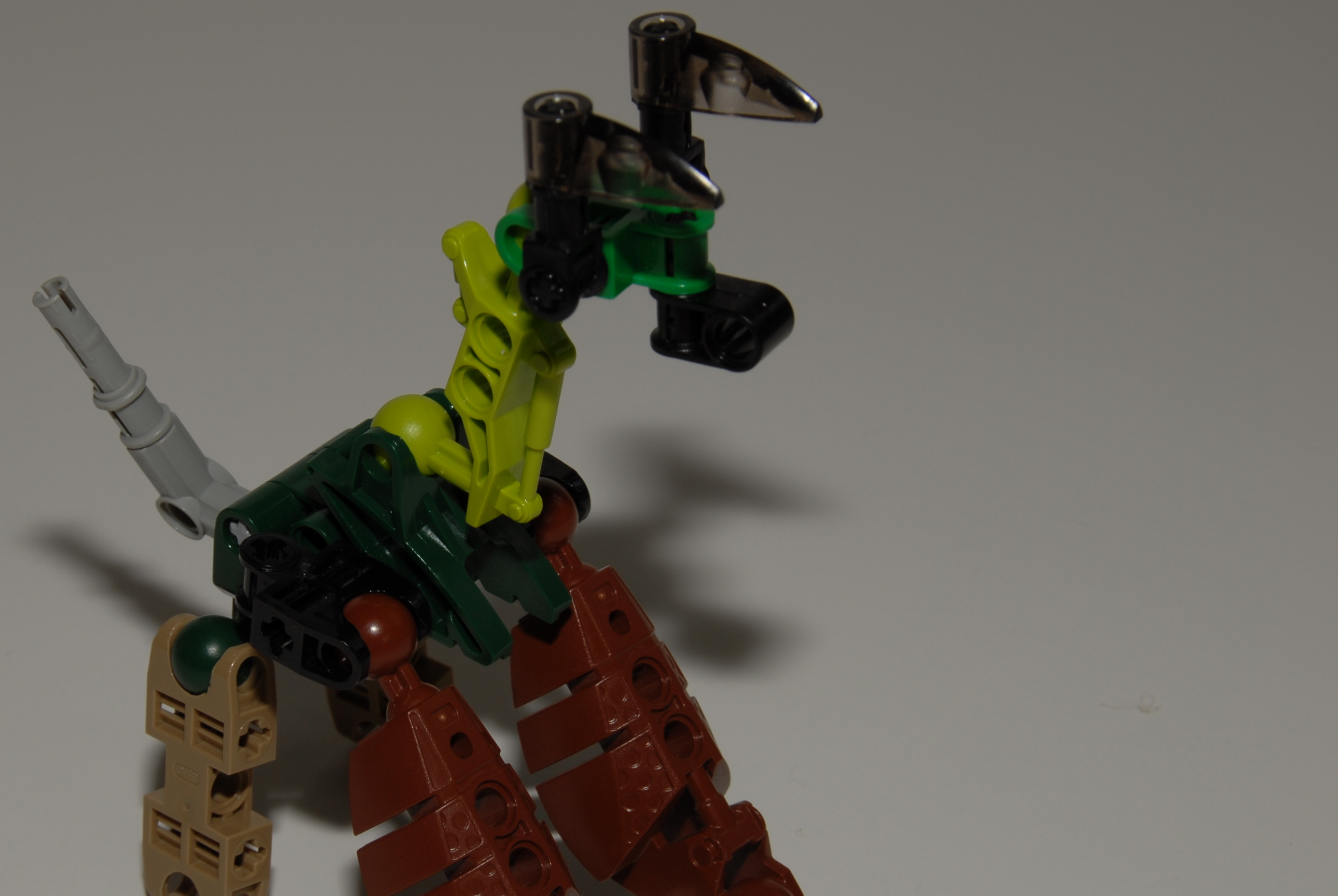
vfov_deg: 12.6
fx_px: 4056
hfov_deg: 18.7
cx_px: 426
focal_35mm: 109
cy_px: 535
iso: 100
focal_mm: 52
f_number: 11
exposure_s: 1/60
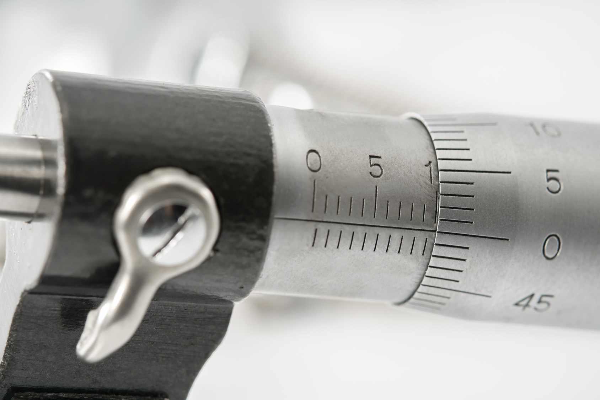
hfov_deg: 22.6
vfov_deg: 15.2
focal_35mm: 90
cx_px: 300
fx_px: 1500
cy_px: 200
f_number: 5.6
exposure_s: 1/7
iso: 200
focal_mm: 60
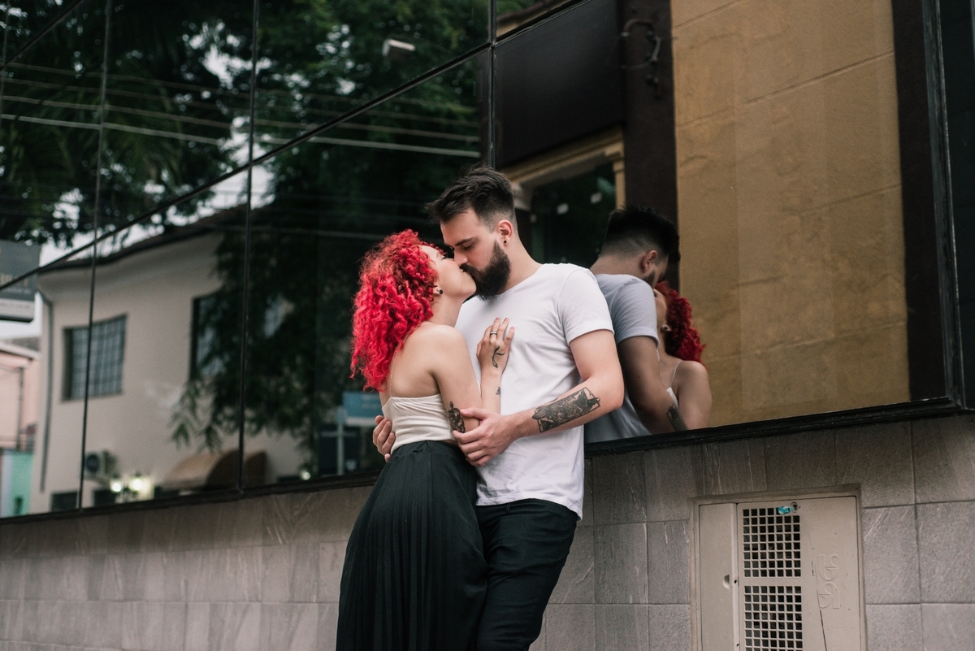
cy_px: 326
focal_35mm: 50
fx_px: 1355
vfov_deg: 27.0
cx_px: 488
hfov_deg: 39.6
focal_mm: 50
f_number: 3.2
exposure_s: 1/200
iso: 800
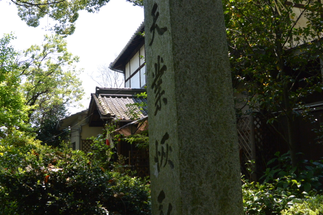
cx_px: 136
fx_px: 305
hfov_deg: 55.6
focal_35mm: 34
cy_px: 88
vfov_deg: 38.7
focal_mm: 10
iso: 160
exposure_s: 1/400
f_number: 4.5
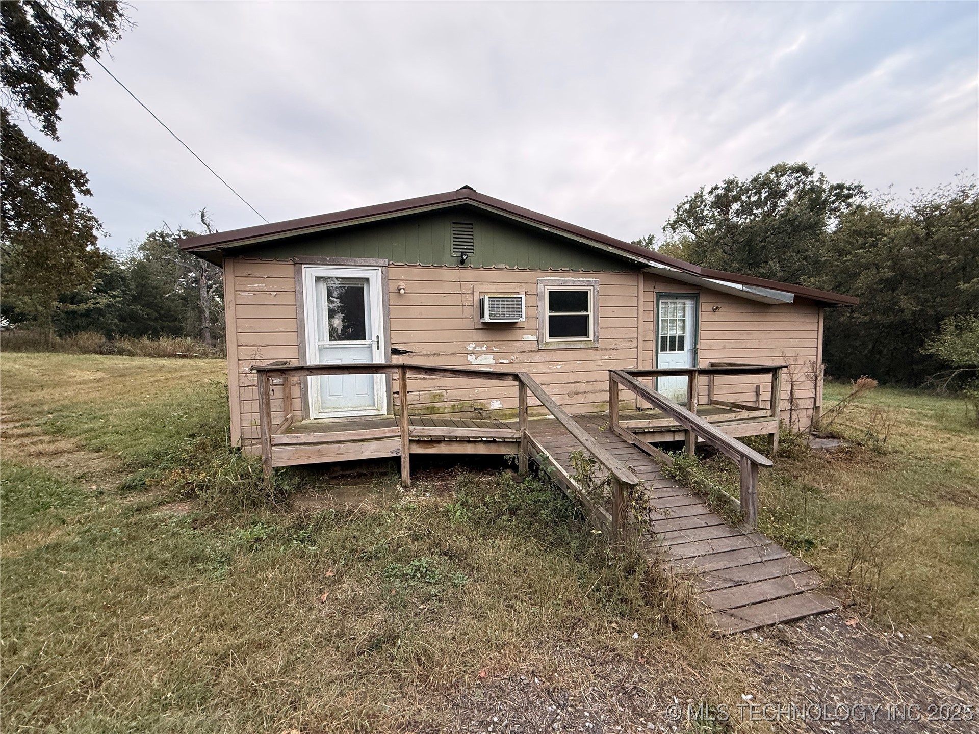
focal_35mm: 14
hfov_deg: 102.1
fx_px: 396
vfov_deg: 85.7
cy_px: 367
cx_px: 490
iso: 160
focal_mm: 2.22
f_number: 2.2
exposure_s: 1/99
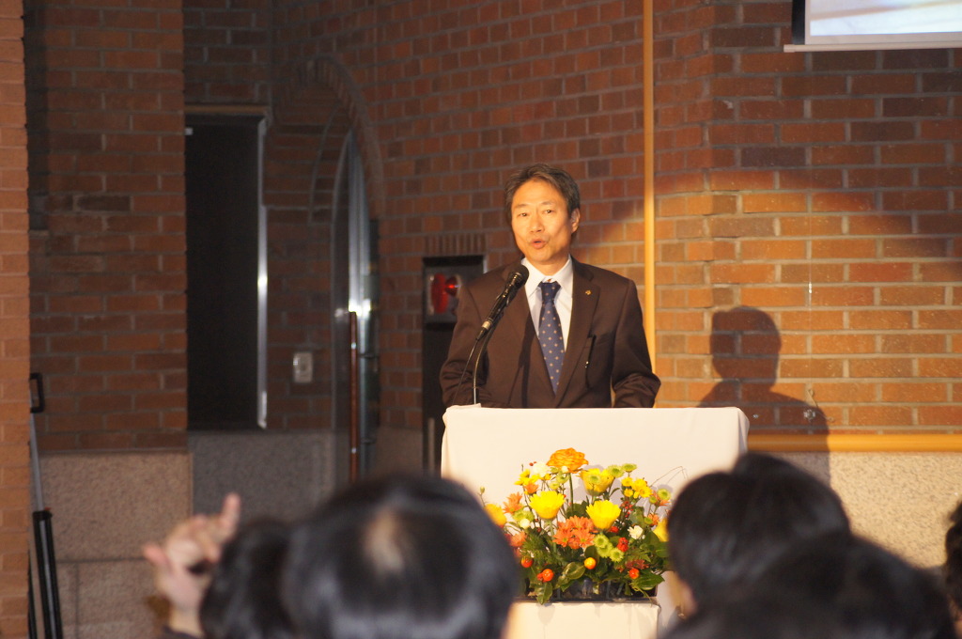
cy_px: 320
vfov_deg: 9.1
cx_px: 481
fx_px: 4003
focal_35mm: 150
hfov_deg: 13.7
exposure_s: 1/30
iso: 800
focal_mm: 100
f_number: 4
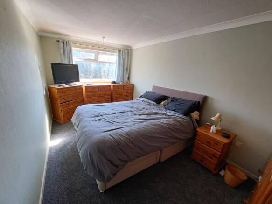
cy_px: 102
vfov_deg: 89.9
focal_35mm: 13
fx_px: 102
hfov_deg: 106.2
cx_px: 136
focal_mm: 1.74
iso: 50
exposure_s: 1/50
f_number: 2.2
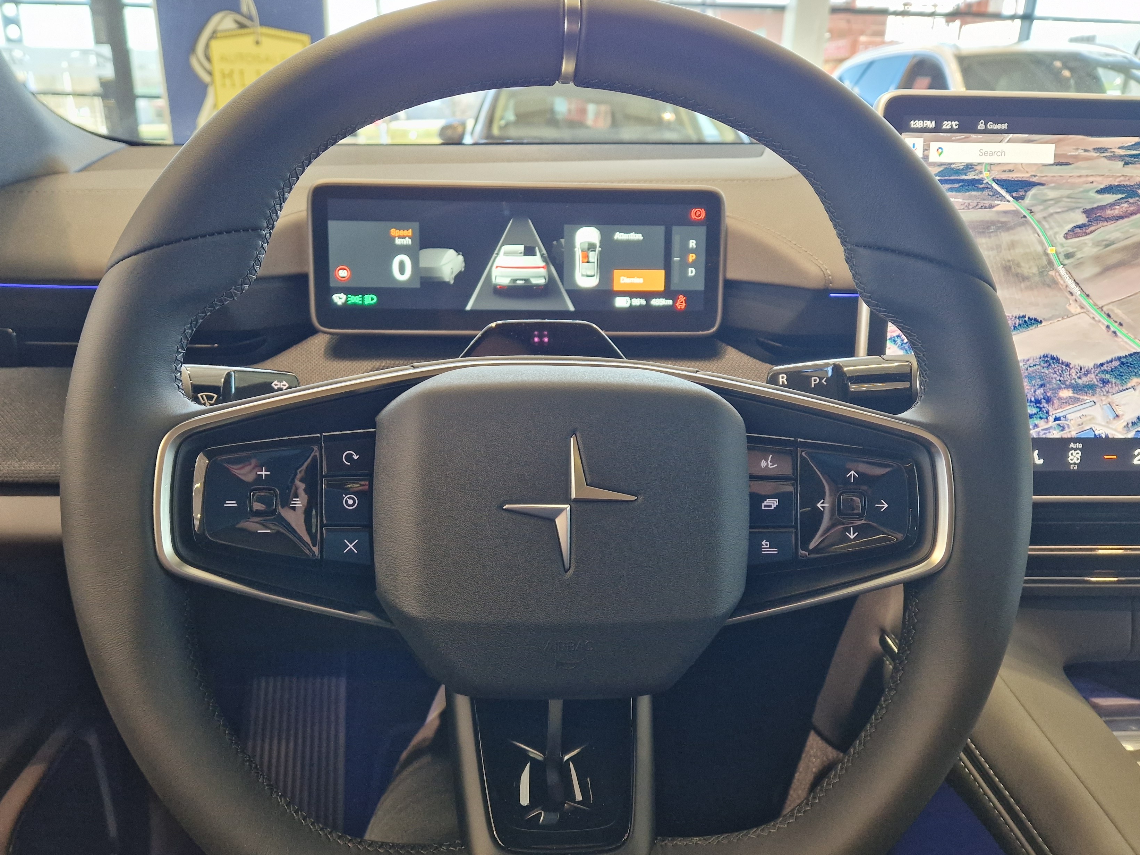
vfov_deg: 49.7
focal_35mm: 28
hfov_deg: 63.4
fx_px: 922
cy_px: 472
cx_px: 544
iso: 320
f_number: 1.8
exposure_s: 1/80
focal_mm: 5.4
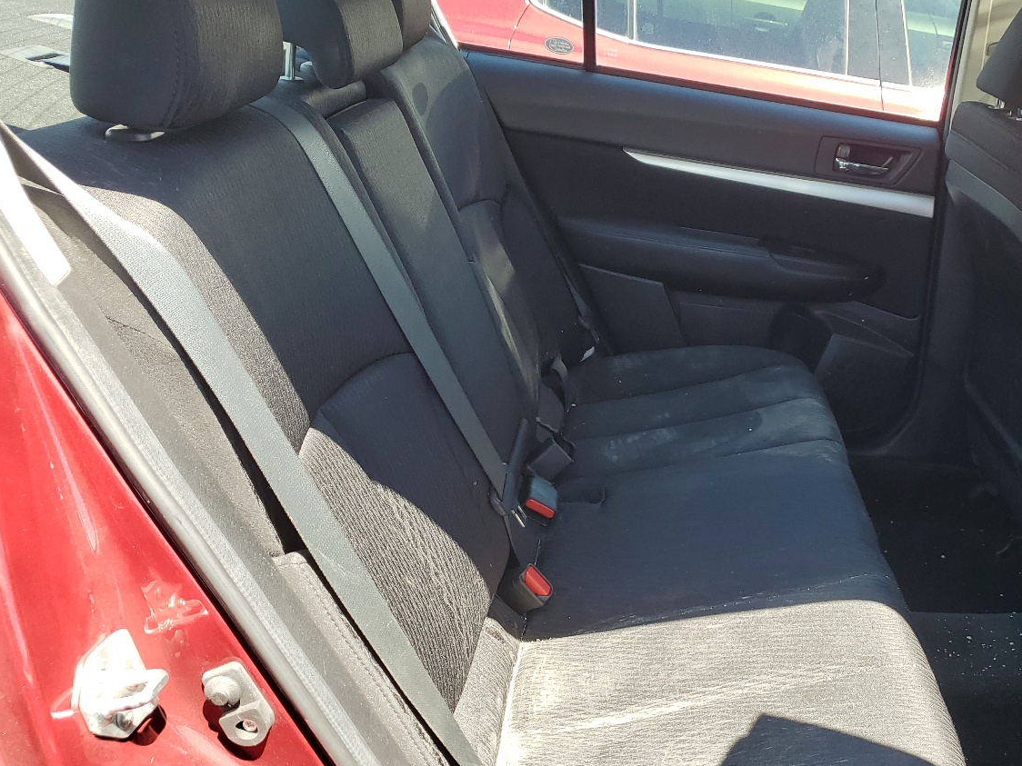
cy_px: 411
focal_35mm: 37
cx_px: 716
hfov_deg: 48.9
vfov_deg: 38.6
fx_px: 1092
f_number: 1.5
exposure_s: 1/294
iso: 50
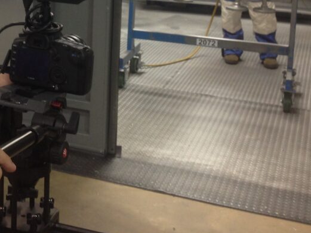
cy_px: -28
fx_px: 683
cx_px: 5
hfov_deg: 24.6
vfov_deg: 18.6
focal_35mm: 76
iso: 80
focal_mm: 4.12
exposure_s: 1/20
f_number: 2.4
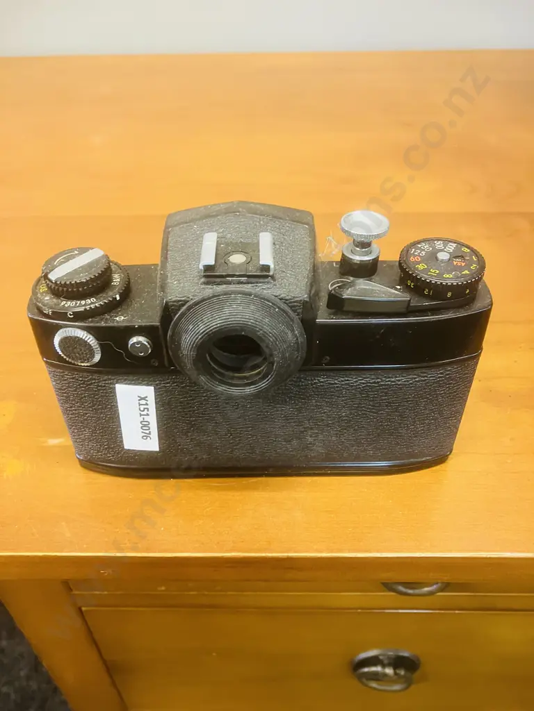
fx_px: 576
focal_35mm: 28
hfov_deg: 49.7
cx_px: 267
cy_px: 356
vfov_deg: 63.4
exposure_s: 1/33
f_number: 1.8
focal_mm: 3.99
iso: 320
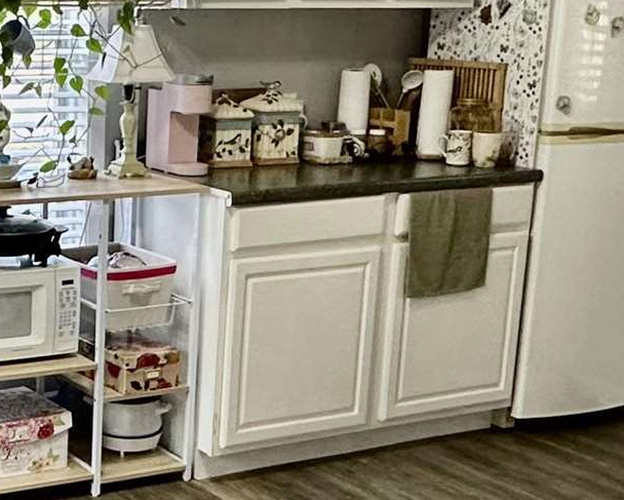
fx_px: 1275
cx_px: -62
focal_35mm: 69
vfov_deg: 22.2
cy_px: 285
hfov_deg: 25.5
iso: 200
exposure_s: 1/120
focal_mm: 2.22
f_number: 2.2
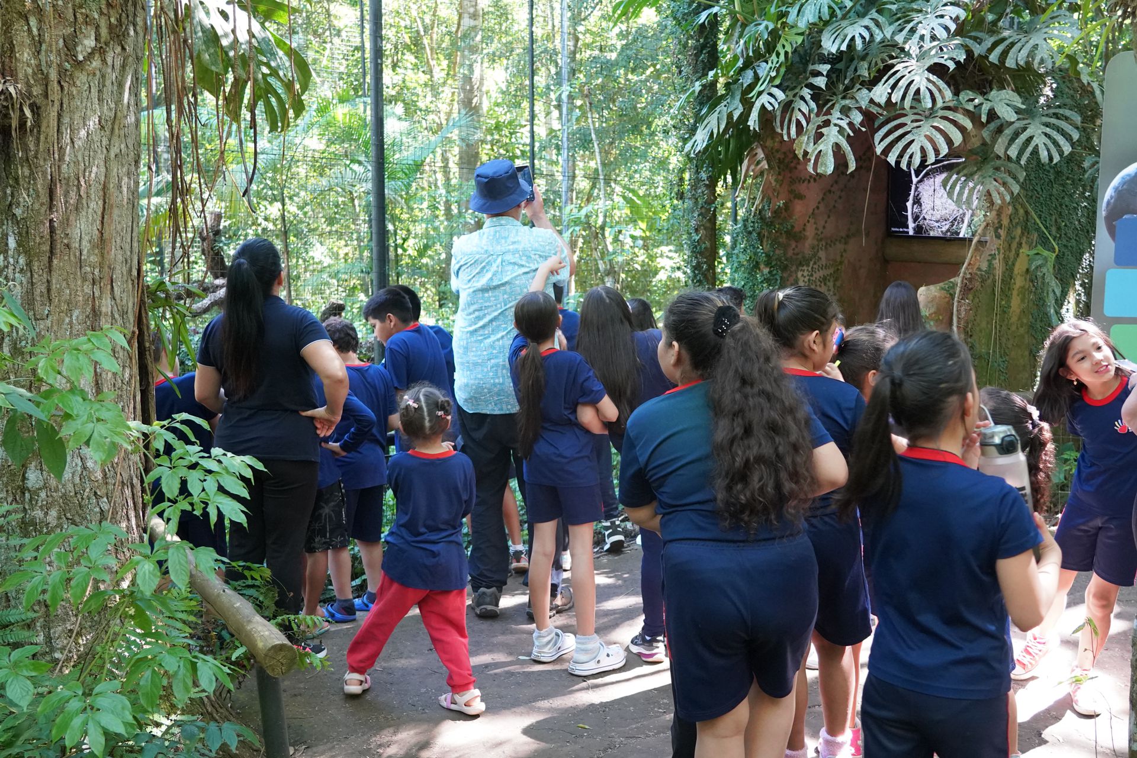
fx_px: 1137
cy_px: 379
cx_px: 568
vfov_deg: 36.9
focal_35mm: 36
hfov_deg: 53.1
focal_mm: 24
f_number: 4
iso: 3200
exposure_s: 1/160
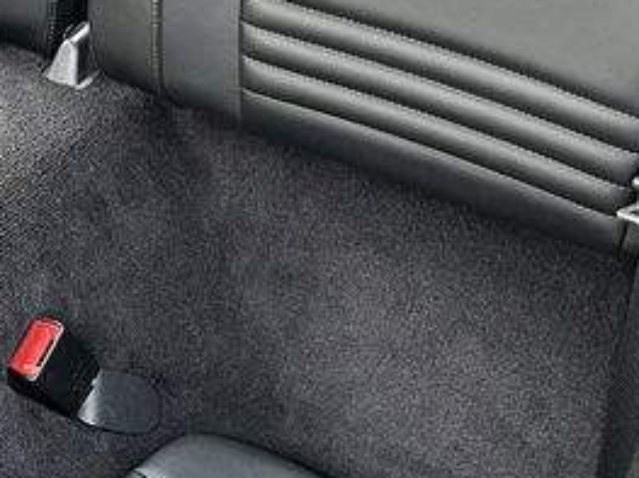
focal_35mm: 76
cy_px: 260
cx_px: 68
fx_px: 1402
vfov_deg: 19.4
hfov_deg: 24.9
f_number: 1.5
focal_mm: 5.7
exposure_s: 1/60
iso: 250
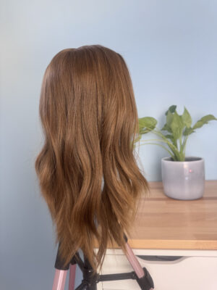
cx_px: 108
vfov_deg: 71.6
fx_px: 201
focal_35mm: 24
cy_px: 145
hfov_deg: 56.8
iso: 125
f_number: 1.78
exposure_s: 1/100
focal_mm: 6.76
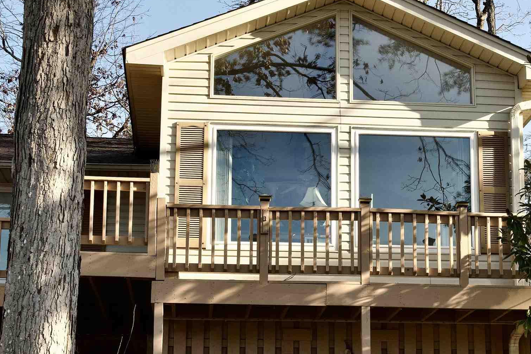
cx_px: 361
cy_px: 204
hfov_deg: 22.0
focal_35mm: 92
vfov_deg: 14.9
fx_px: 1357
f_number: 7.1
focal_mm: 30
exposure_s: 1/500
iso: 400
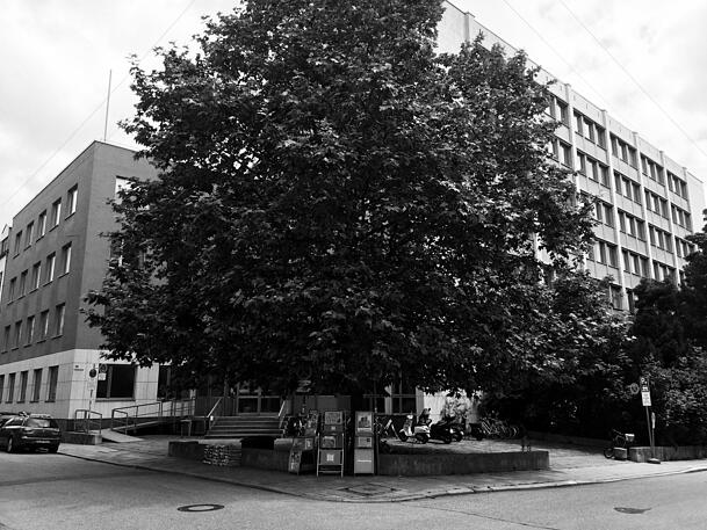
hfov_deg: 61.6
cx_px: 354
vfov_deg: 48.2
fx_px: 592
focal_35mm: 29
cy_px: 265
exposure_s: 1/1282
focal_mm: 4.15
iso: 32
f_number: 2.2
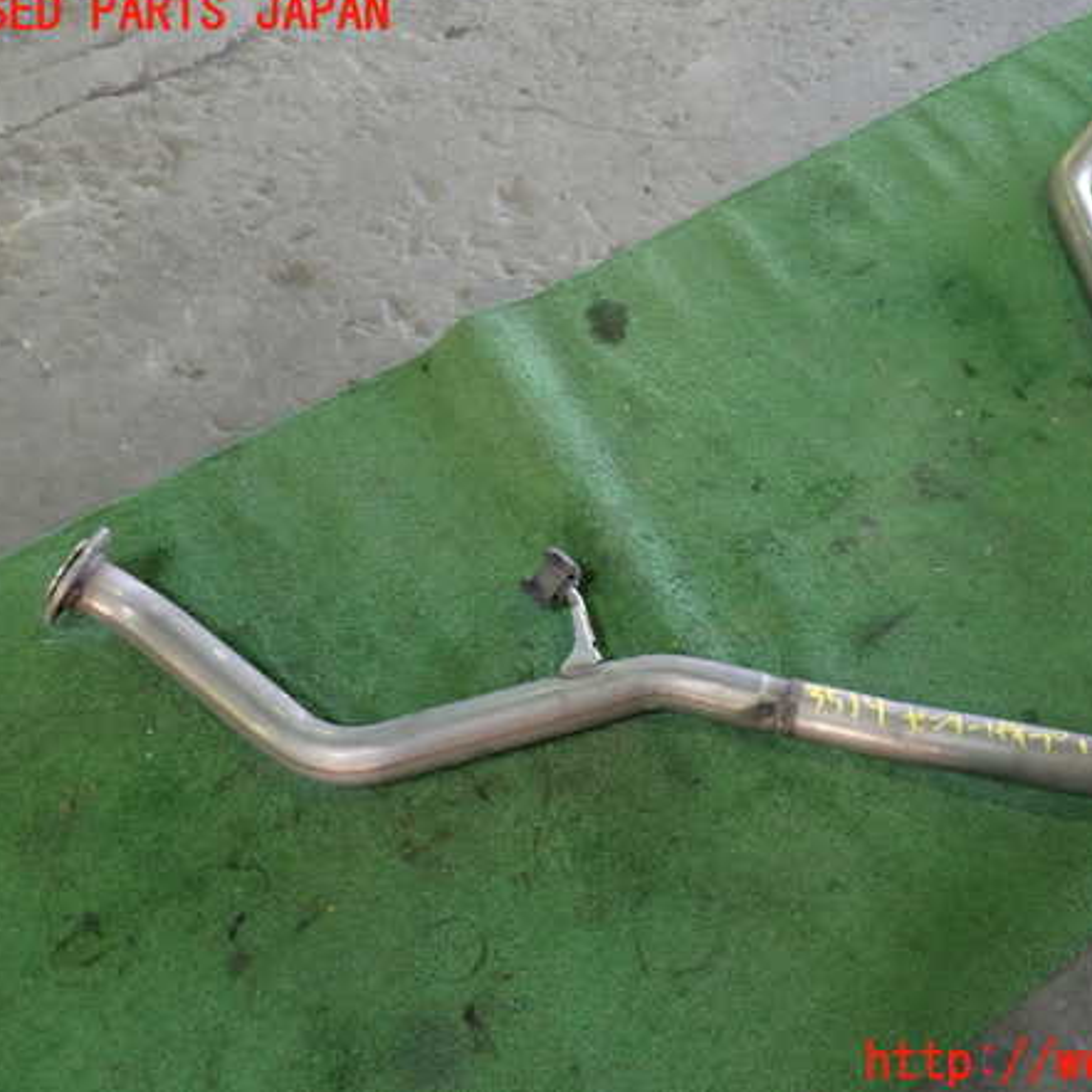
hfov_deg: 45.7
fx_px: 1285
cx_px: 682
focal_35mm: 36
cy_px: 539
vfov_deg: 46.0
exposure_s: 1/30
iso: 400
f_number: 2.3
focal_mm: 5.4
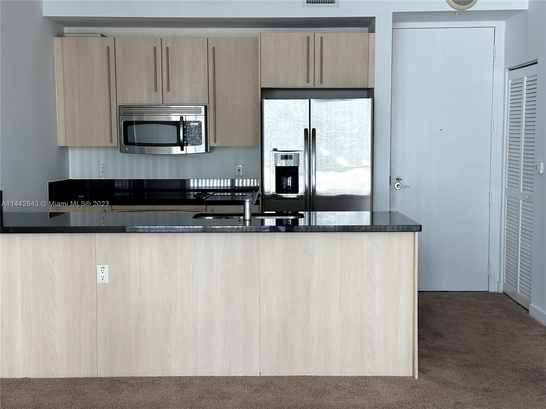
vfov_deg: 30.3
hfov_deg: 39.7
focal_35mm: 48
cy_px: 204
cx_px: 273
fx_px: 757
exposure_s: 1/121
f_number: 1.78
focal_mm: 6.86
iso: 80
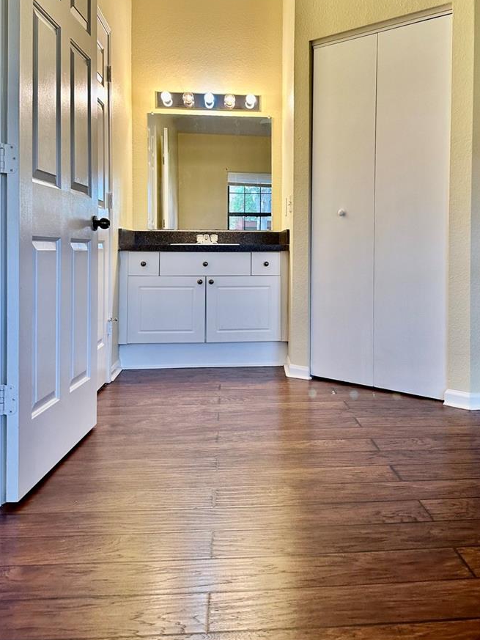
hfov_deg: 42.8
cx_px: 280
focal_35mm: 33
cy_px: 242
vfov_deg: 54.7
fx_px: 610
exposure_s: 1/60
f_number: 1.78
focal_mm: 6.86
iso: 125
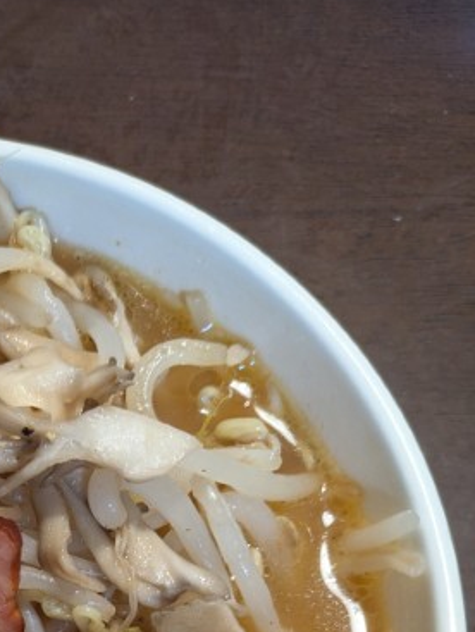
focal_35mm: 68
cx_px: -91
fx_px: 1242
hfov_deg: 20.3
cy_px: 762
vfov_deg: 25.5
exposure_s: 1/40
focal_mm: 5.43
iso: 233
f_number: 1.89
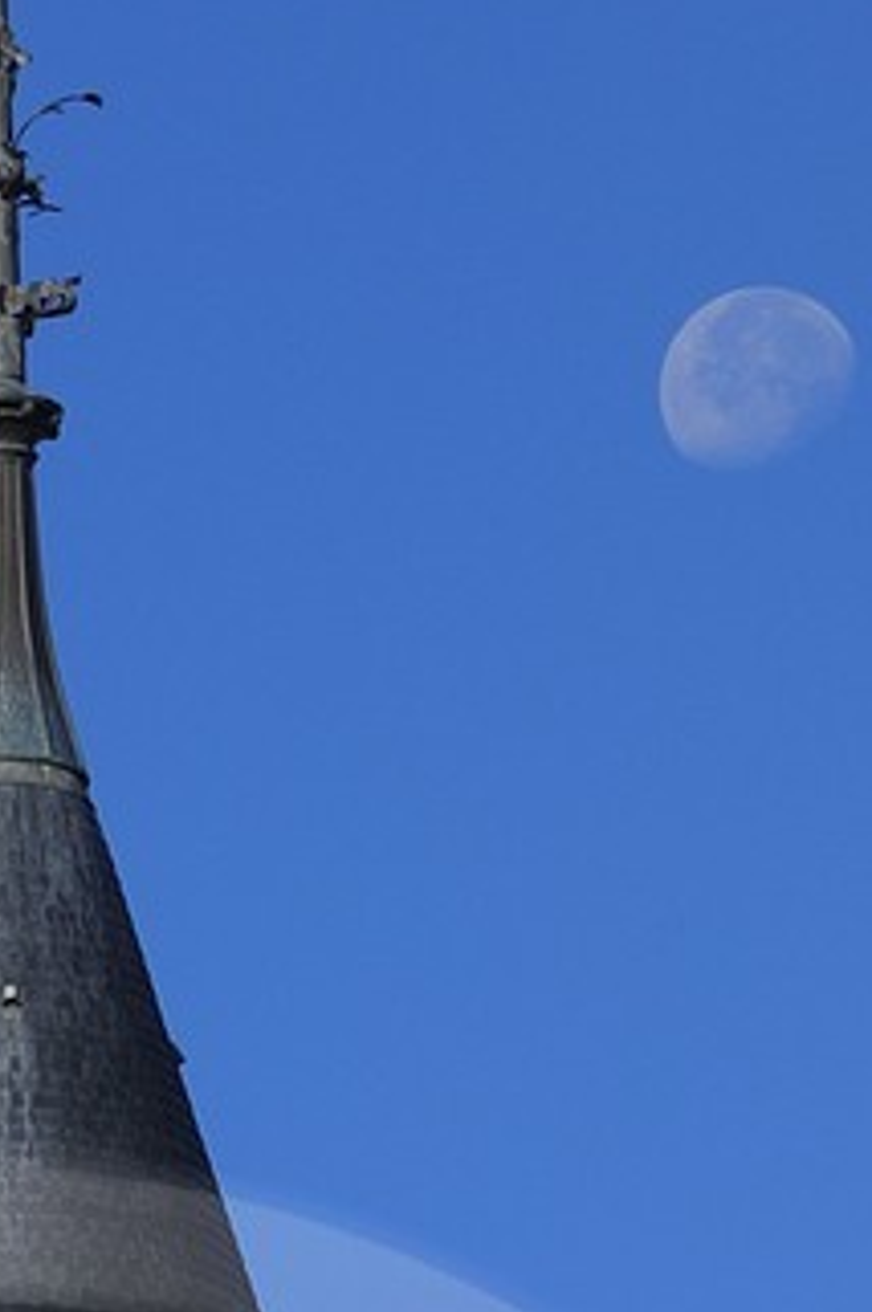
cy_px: 2428
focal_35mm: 622
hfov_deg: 2.2
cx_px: -81
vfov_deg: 3.3
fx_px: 22646
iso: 200
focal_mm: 125
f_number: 11
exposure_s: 1/320
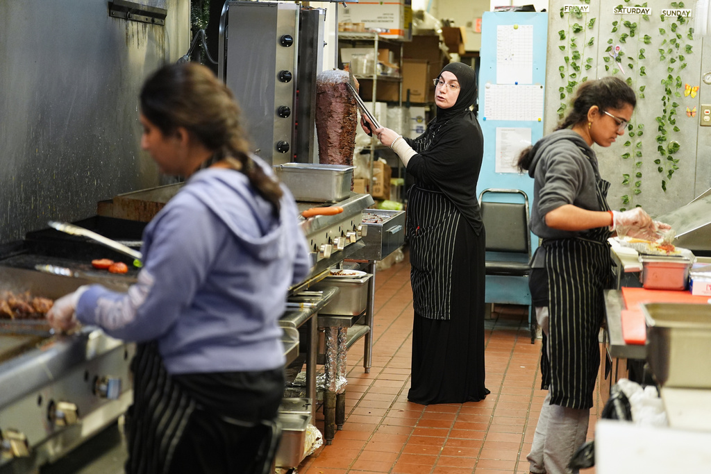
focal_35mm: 70
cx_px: 356
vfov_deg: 19.5
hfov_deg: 28.8
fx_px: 1383
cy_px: 237
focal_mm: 70
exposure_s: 1/200
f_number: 2.8
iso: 2500
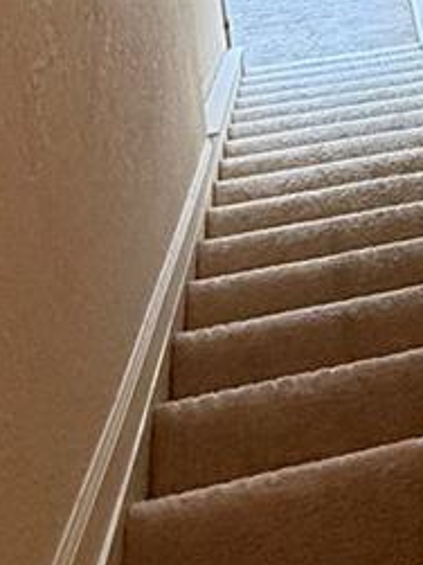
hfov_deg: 20.5
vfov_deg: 22.6
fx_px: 1093
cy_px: -326
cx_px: 506
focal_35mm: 67
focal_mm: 2.22
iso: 320
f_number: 2.2
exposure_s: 1/120
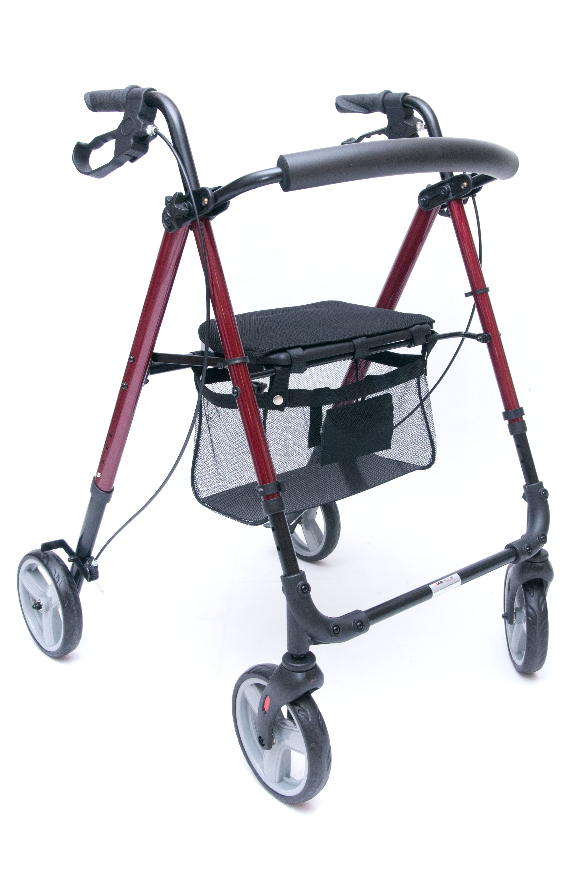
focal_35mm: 34
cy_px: 441
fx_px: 844
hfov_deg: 38.3
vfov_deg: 55.2
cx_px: 293
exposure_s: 1/80
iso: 800
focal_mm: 23
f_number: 9
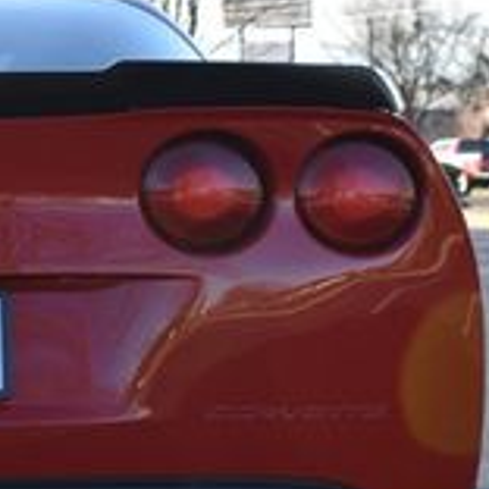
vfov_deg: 10.5
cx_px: -60
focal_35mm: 167
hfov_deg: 10.3
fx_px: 2669
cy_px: 205
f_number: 6.3
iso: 200
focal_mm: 32
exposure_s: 1/250
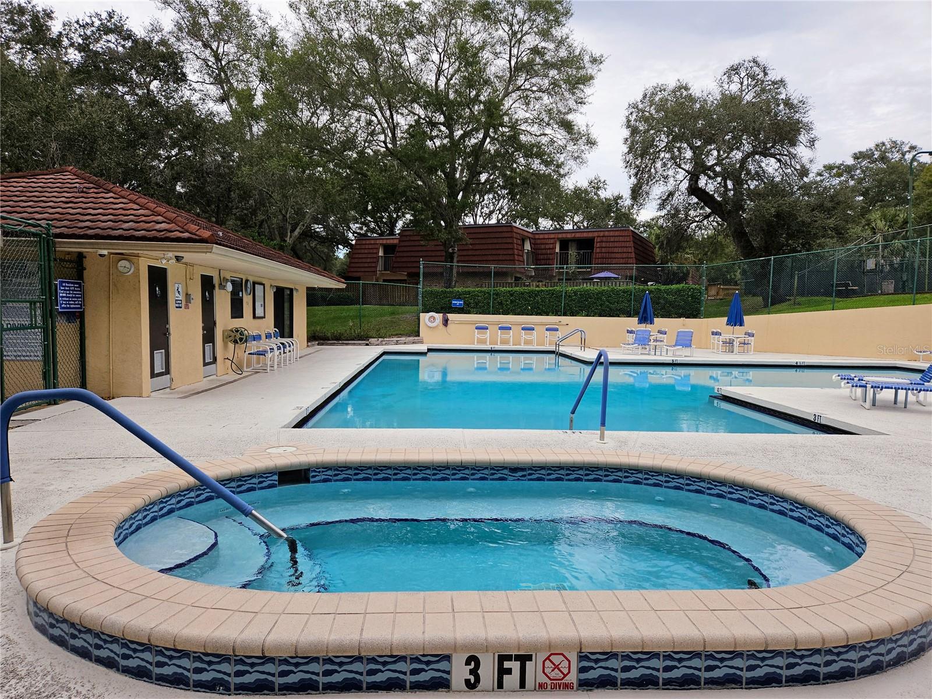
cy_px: 350
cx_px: 466
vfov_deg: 58.9
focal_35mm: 23
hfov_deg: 73.9
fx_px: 619
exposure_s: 1/463
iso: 25
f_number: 1.8
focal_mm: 5.4
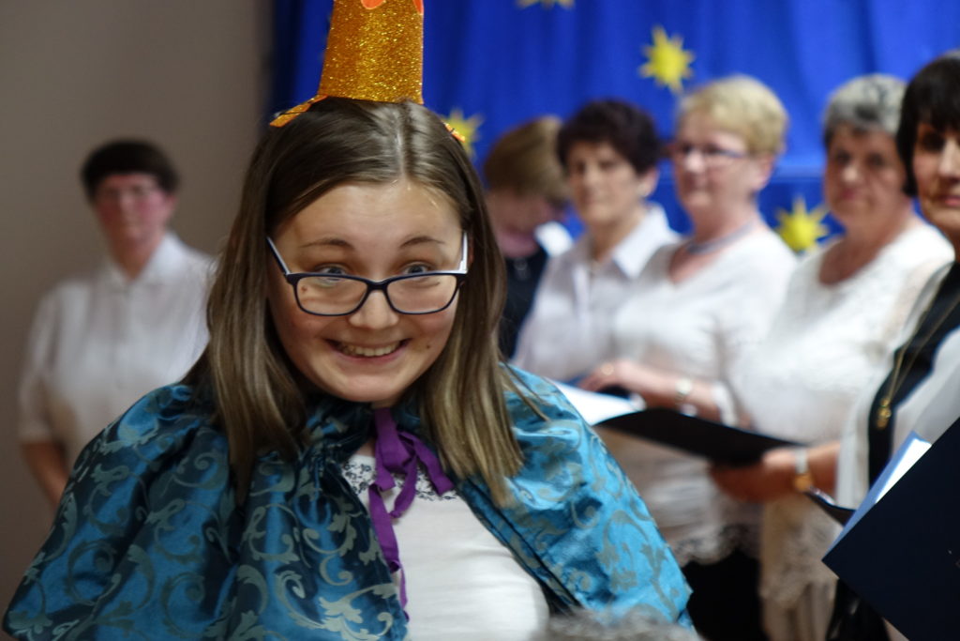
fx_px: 3654
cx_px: 480
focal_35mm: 137
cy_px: 320
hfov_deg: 15.0
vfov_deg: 10.0
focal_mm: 50.23
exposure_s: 1/40
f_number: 2.8
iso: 800
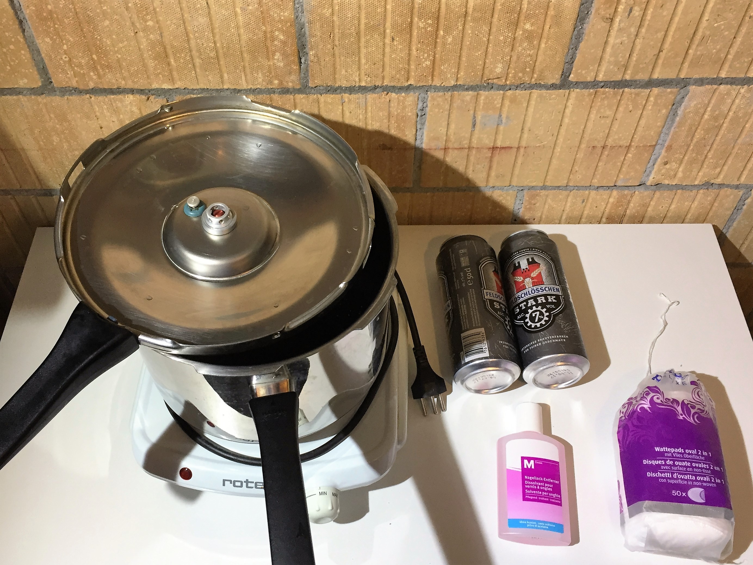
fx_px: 631
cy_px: 282
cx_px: 376
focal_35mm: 29
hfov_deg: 61.7
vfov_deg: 48.2
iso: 50
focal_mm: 4.15
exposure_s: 1/33
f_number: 2.2
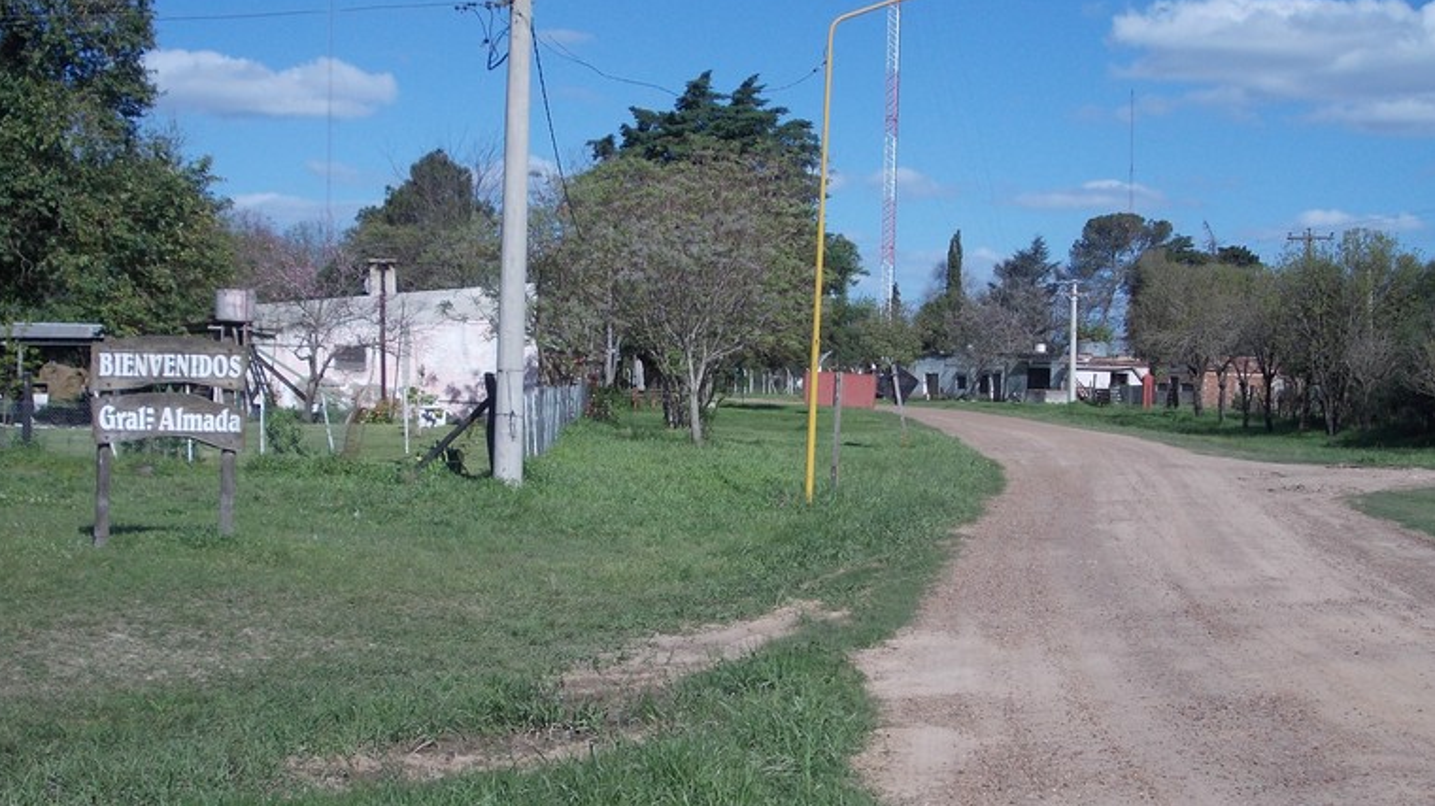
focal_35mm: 56
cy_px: 476
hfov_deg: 37.2
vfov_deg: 21.4
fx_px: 2130
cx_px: 718
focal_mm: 7.2
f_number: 7.2
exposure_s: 1/320
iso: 80
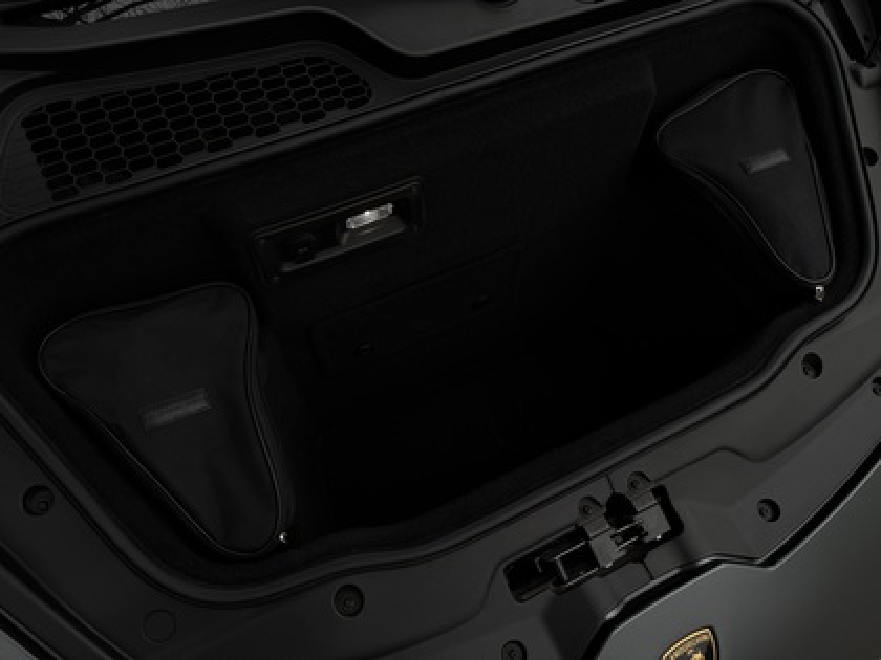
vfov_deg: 56.8
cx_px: 440
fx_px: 611
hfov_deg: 71.6
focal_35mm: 24
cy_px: 330
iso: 100
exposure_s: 1/535
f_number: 1.78
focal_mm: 6.76
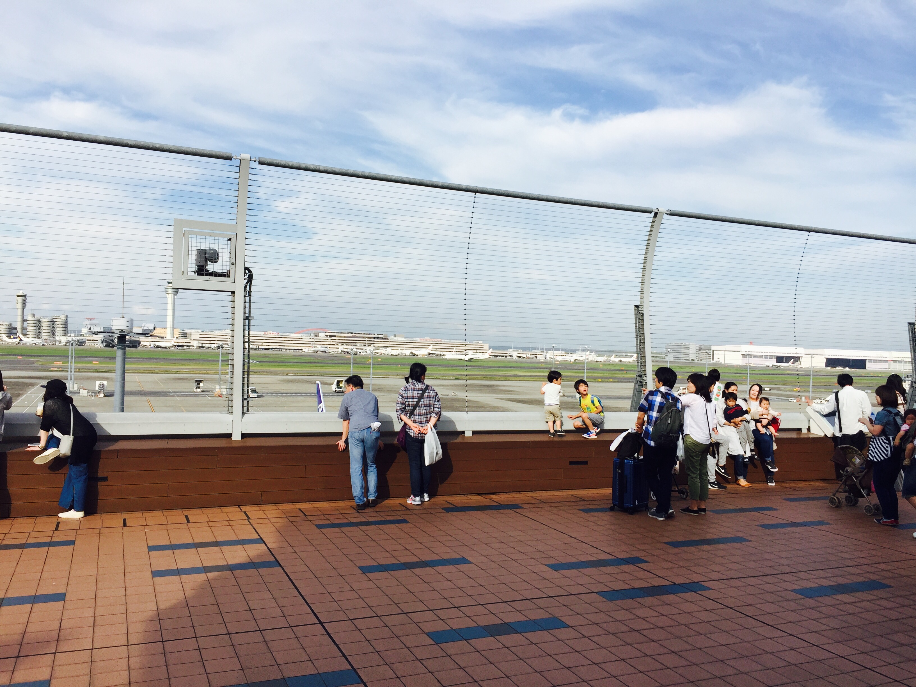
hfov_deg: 61.7
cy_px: 344
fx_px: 767
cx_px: 458
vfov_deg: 48.2
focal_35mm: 29
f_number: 2.2
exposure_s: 1/1883
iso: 32
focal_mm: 4.15
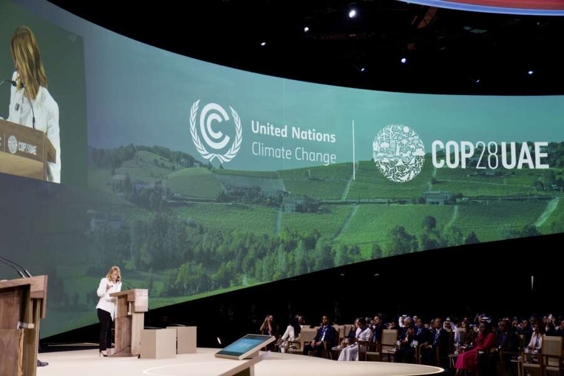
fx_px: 1097
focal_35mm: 70
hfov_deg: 28.8
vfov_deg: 19.5
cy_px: 188
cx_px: 282
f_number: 2.8
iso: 1250
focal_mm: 70
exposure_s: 1/100
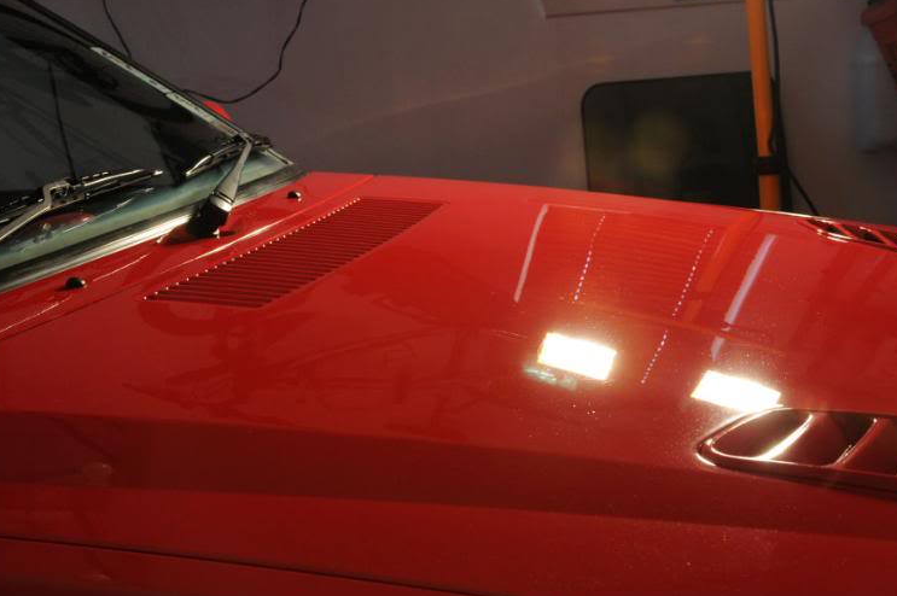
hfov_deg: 32.2
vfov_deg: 21.9
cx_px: 566
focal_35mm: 62
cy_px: 345
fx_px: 1543
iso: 400
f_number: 9
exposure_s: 1/13
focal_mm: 30
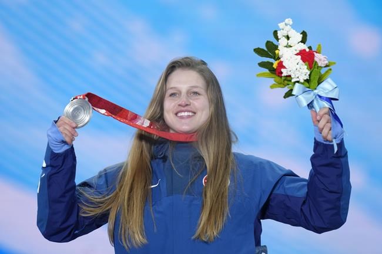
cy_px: 127
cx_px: 191
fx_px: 4243
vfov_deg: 3.4
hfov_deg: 5.2
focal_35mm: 400
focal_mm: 400
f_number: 4
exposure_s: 1/1000
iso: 2500
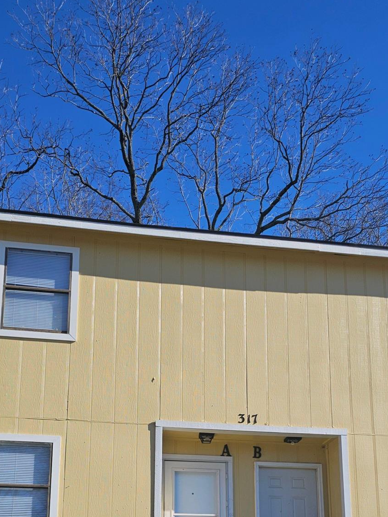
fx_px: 702
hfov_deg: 30.9
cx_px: 209
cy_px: 450
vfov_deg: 38.1
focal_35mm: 47
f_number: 1.7
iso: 12
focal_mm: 6.3
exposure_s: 1/1550
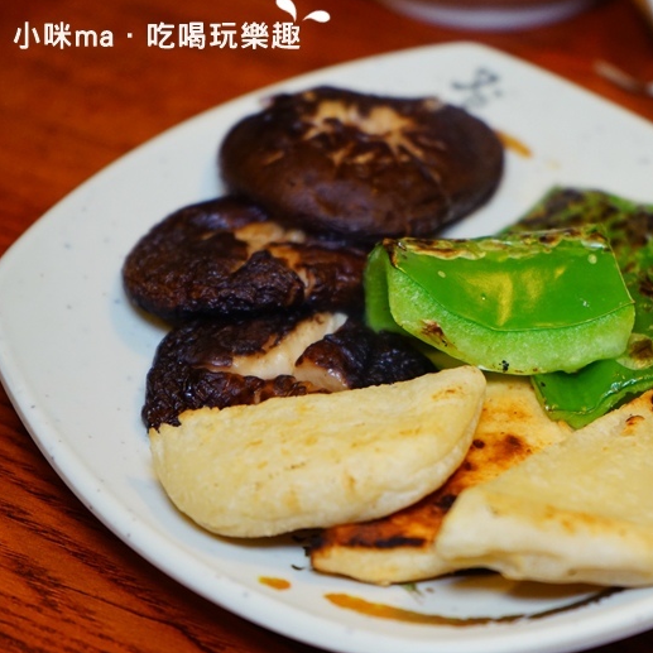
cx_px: 480
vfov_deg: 18.9
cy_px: 324
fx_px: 1963
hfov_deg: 18.8
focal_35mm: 92
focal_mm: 70
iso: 1250
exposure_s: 1/80
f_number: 5.6
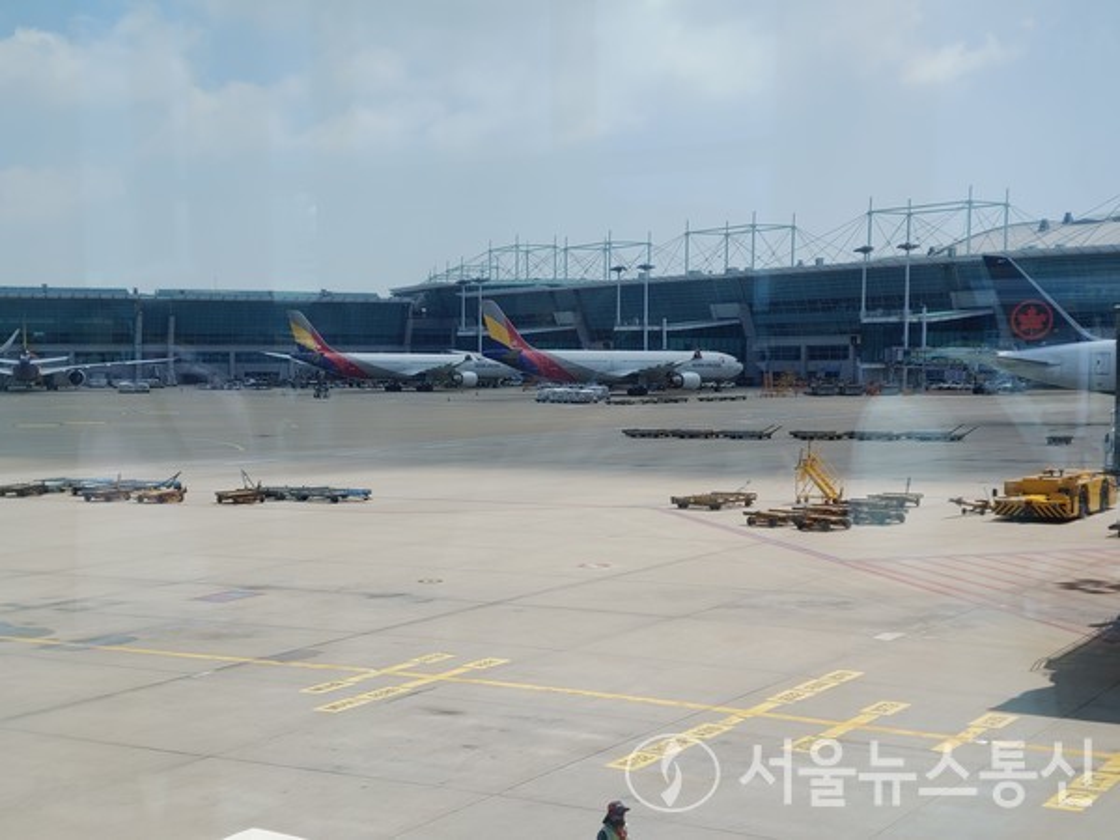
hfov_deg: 38.2
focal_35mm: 50
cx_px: 560
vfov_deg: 29.1
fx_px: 1618
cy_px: 420
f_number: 2.4
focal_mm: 5.88
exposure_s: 1/585
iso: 50
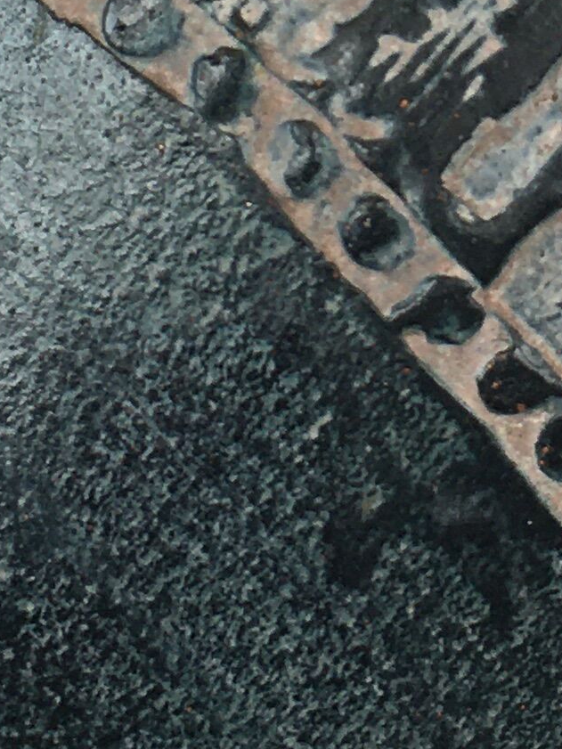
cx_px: 483
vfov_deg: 13.8
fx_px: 3008
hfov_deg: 10.6
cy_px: -163
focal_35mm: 139
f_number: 2.2
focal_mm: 4.15
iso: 25
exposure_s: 1/375
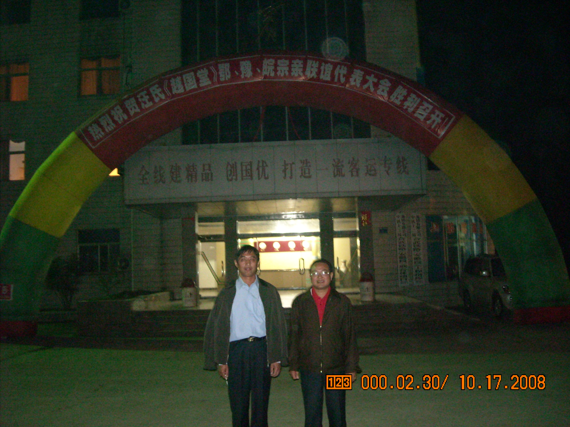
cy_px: 214
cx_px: 285
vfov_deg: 40.7
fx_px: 576
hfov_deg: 52.6
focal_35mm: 35
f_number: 2.8
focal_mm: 5.7
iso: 800
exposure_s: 1/1.33
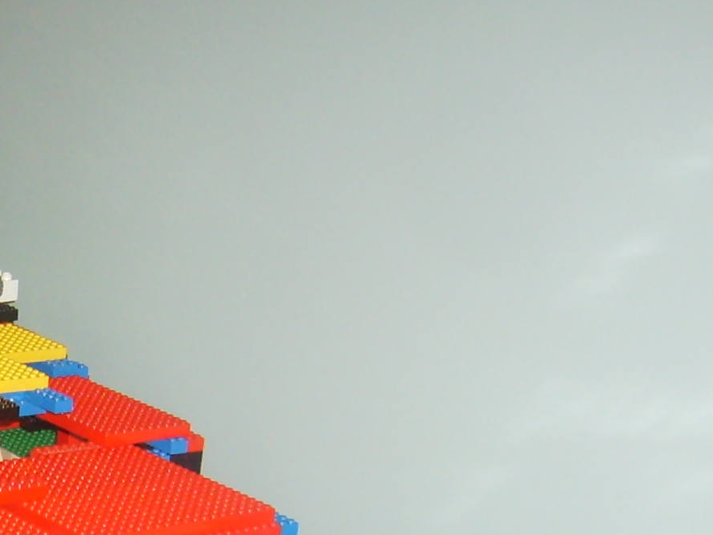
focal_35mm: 101
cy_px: 571
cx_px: -207
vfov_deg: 14.3
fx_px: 2080
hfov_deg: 18.2
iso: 113
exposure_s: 1/45
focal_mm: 5.8
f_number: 2.8
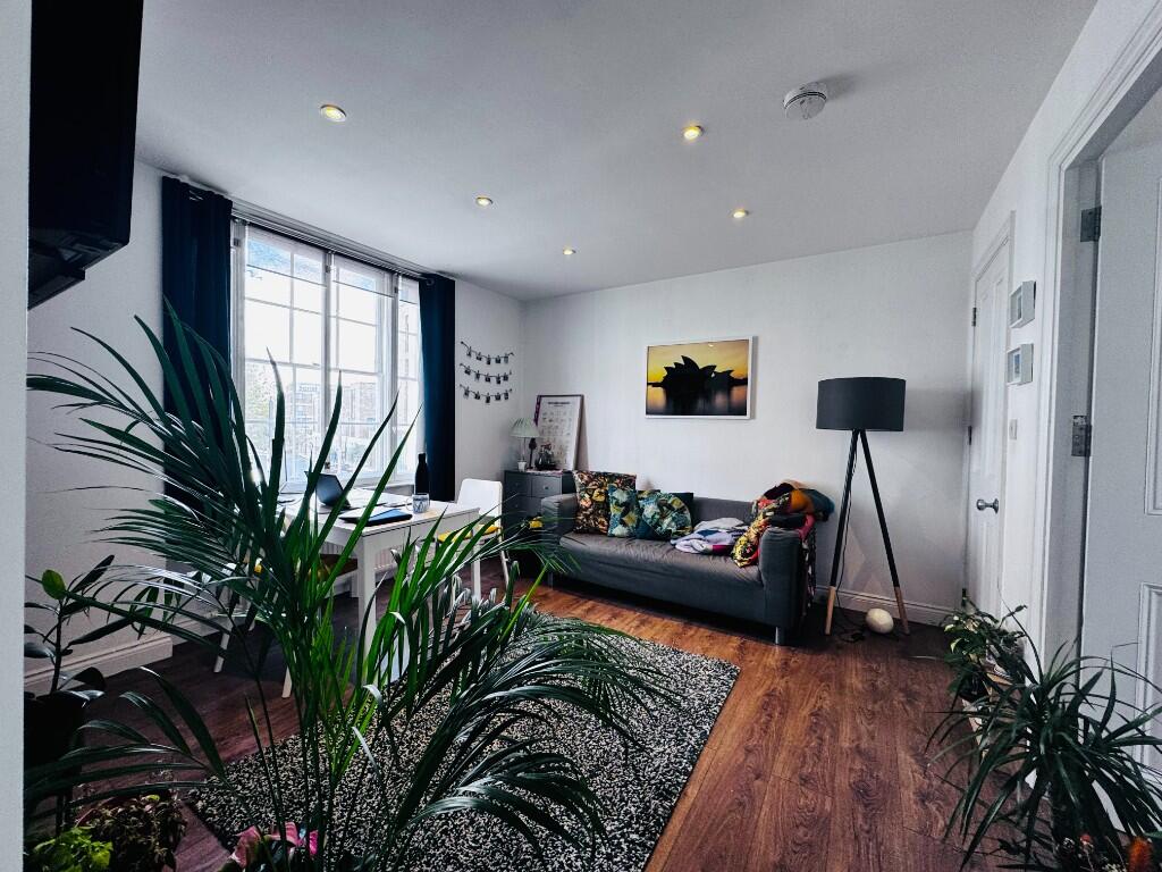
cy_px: 436
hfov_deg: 102.1
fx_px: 470
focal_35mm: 14
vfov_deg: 85.7
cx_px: 581
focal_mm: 2.22
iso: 100
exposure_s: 1/99
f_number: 2.2
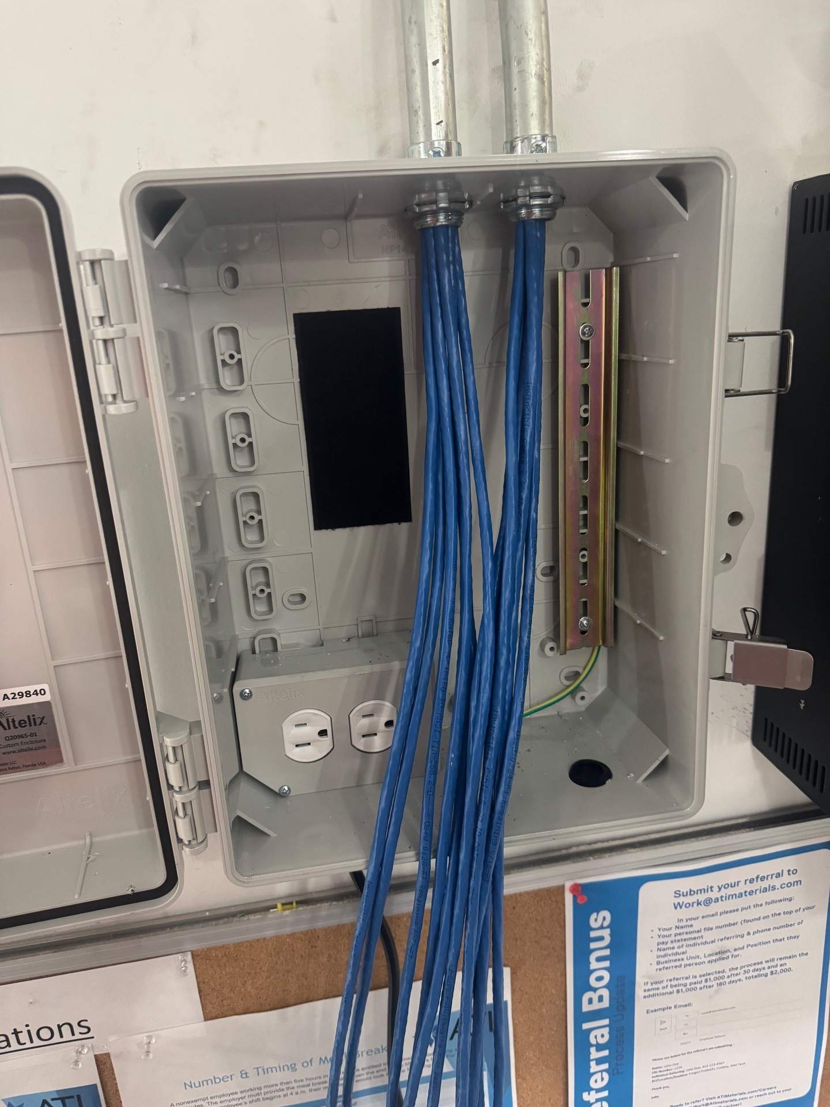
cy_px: 554
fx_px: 767
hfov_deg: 56.8
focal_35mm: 24
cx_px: 415
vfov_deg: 71.6
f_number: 1.78
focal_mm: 6.76
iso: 500
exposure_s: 1/60
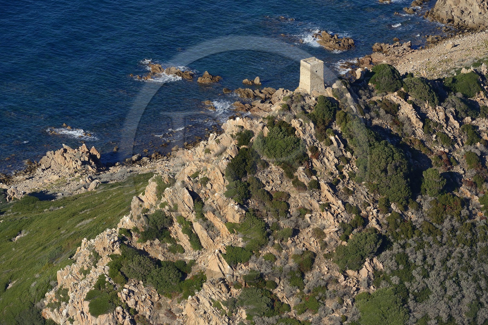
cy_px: 162
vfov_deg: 6.9
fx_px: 2709
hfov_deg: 10.3
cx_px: 244
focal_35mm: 200
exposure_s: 1/800
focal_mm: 200
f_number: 9
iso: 400
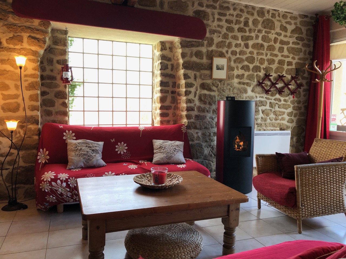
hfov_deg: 63.4
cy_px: 130
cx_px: 173
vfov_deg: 49.7
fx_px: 280
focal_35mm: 28
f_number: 1.8
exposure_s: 1/50
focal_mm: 3.99
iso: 25
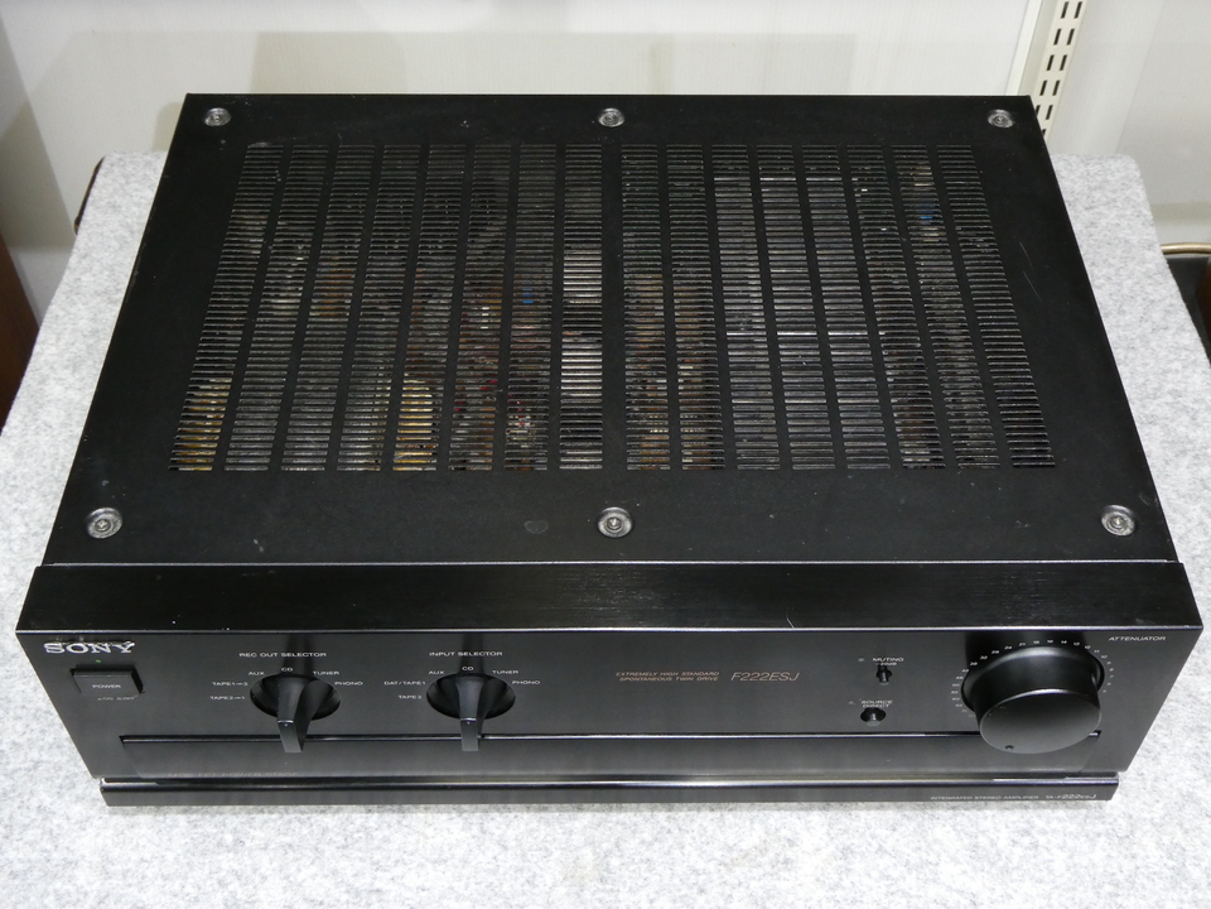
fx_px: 1399
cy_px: 454
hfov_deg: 46.8
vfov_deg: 36.0
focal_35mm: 40
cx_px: 606
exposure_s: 1/6
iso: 400
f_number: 5.6
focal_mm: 7.2
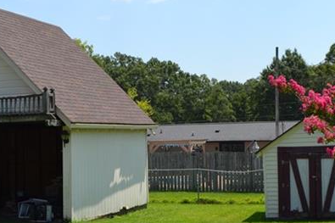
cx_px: 97
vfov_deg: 19.4
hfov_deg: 28.6
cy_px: 137
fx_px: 651
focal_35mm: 70
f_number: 8
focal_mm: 18
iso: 100
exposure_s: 1/250
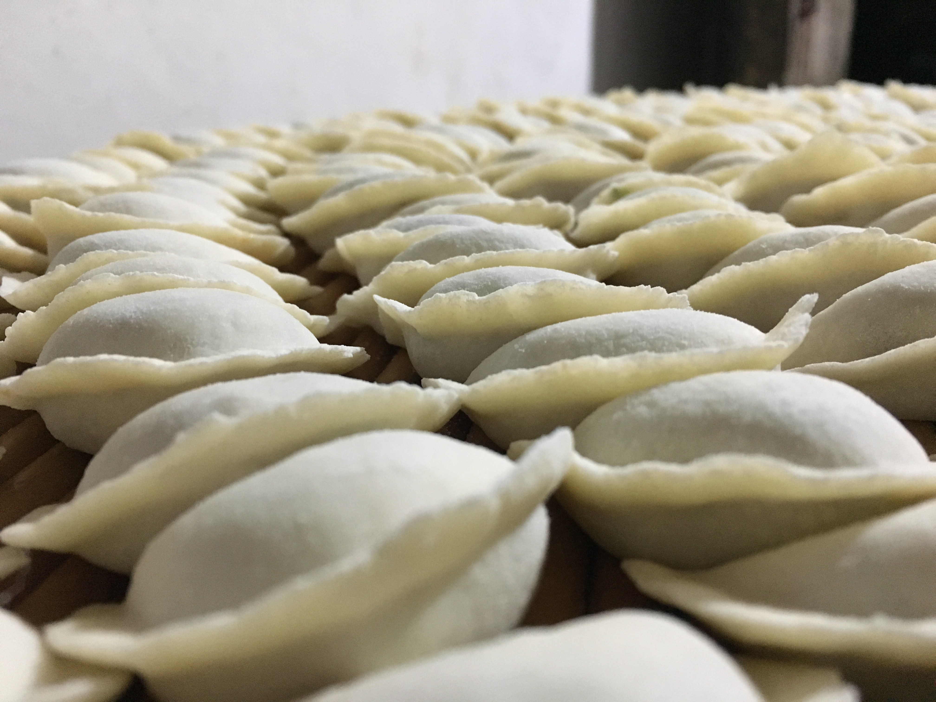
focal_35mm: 29
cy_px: 351
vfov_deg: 48.2
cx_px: 468
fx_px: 784
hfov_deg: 61.7
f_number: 2.2
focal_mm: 4.15
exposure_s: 1/17
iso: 250
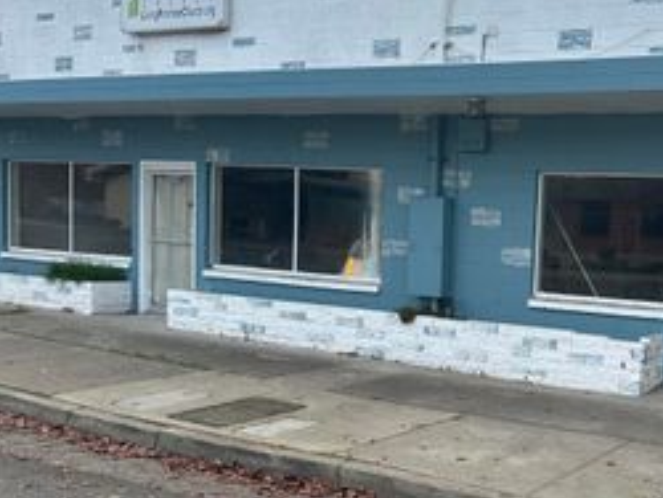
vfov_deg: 30.2
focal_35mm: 48
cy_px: 319
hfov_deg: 37.5
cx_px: 570
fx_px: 920
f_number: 1.78
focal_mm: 6.86
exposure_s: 1/1453
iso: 80
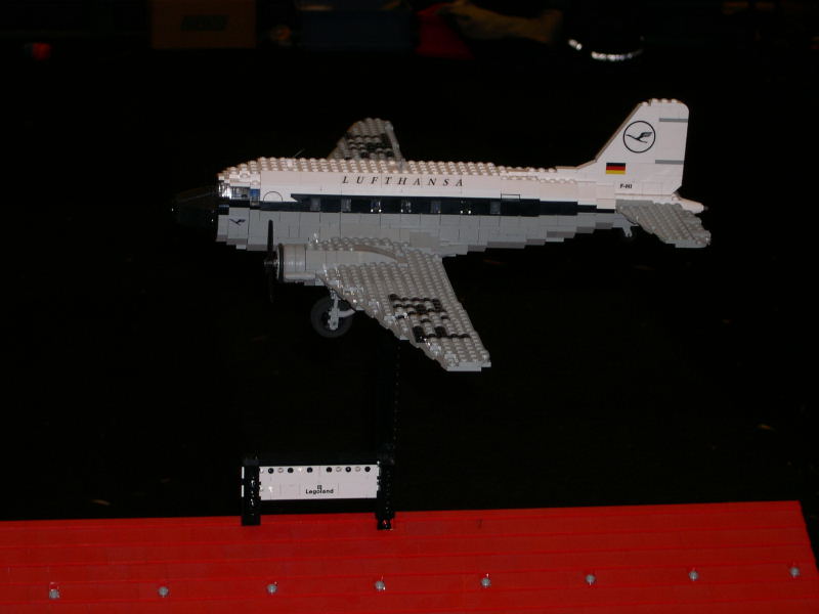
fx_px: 2697
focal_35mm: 114
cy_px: 307
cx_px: 410
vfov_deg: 13.0
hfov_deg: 17.3
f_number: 4.9
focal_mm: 24
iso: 156
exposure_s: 1/60
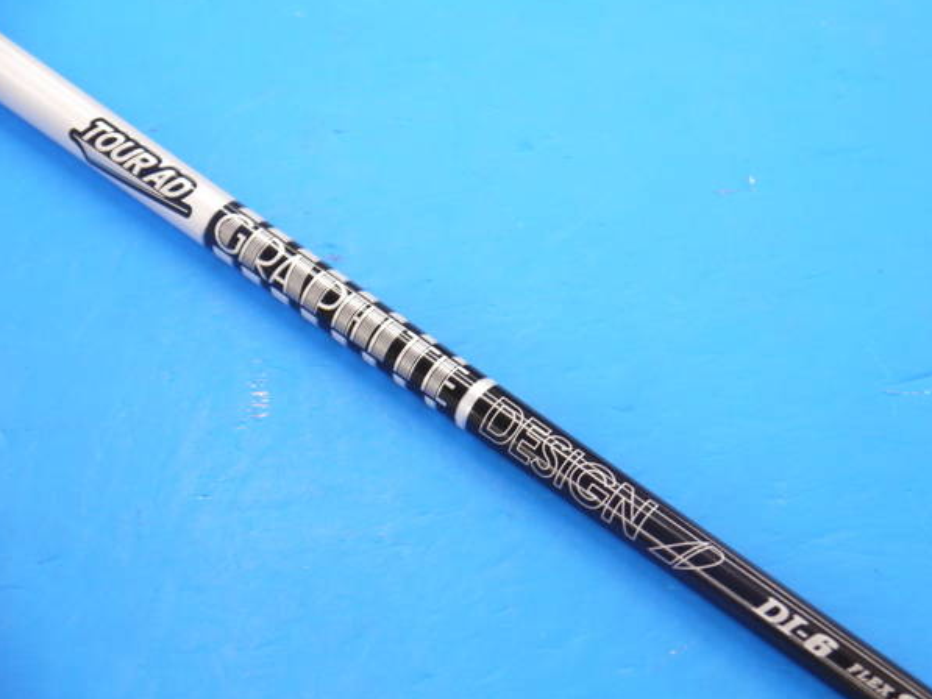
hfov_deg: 21.8
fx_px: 2424
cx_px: 487
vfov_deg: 16.4
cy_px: 354
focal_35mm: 90
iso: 640
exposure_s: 1/80
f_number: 5.6
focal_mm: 42
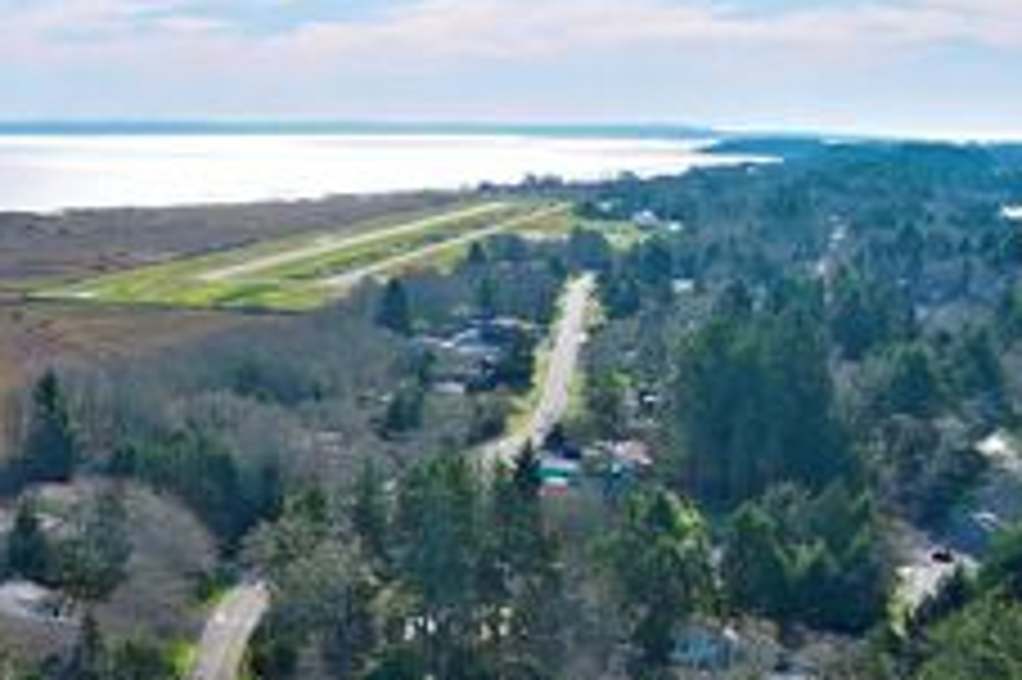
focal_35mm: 64
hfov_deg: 29.1
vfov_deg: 20.4
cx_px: -36
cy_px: 705
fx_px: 1816
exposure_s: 1/1029
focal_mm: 10.57
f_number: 2.8
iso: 100
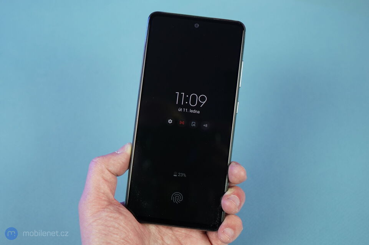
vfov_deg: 27.0
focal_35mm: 50
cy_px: 122
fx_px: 512
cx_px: 184
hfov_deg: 39.6
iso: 1250
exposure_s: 1/125
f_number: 5
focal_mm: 50
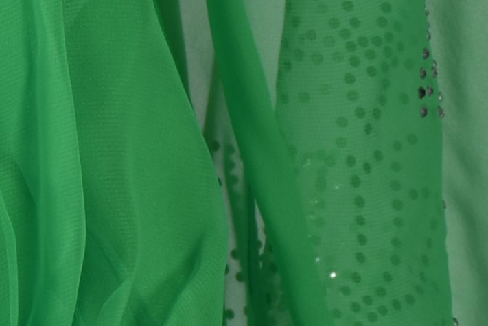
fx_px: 5140
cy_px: 247
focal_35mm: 379
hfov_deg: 5.3
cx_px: -421
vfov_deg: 3.6
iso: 200
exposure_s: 1/125
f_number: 13
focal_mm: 60
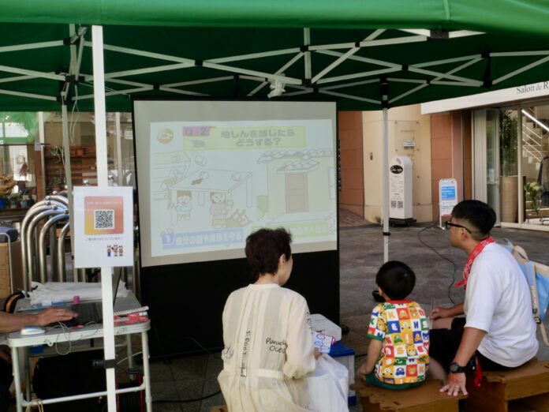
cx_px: 274
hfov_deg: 46.8
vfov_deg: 36.0
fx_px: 634
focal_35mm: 40
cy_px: 206
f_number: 18
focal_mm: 20
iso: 800
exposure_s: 1/60
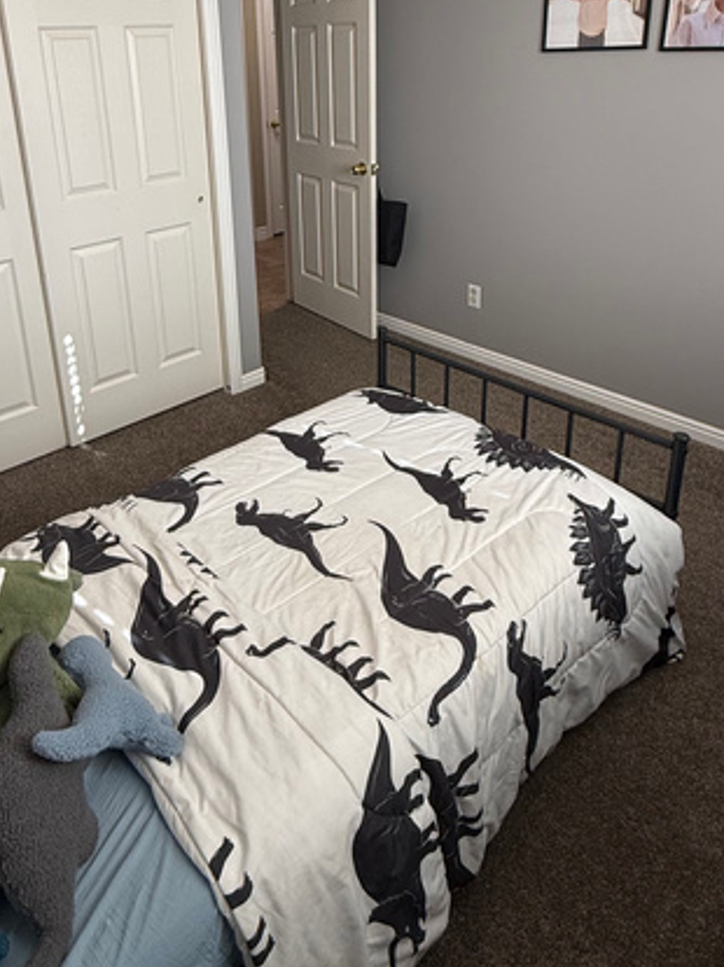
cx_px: 304
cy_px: 290
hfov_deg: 52.8
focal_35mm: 26
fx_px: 726
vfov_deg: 64.8
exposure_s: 1/120
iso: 125
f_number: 2.2
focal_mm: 2.22
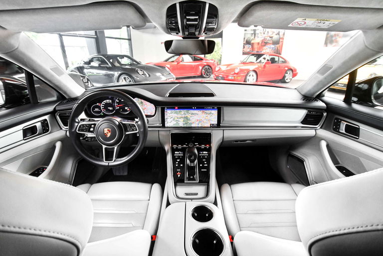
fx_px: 170
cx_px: 192
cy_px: 128
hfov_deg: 96.7
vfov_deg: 73.7
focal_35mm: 16
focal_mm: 11
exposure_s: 1/80
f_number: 5.6
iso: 1000
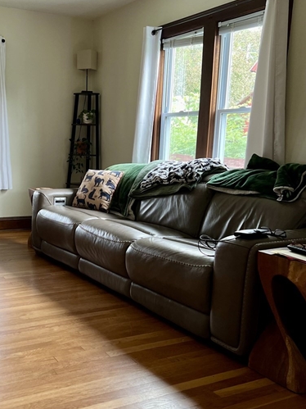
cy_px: 225
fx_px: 472
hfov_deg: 35.3
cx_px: 84
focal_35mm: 40
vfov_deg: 46.7
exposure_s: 1/69
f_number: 1.5
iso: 125
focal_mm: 5.7
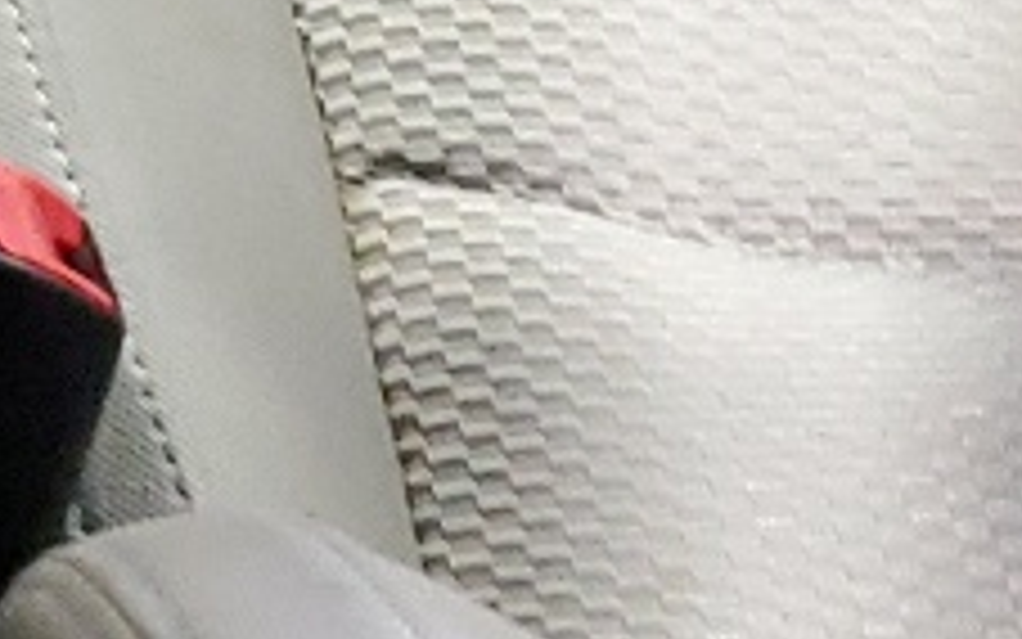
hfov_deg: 10.2
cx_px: -774
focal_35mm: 194
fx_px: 5405
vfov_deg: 6.4
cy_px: -1044
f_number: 1.5
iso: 406
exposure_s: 1/60.2
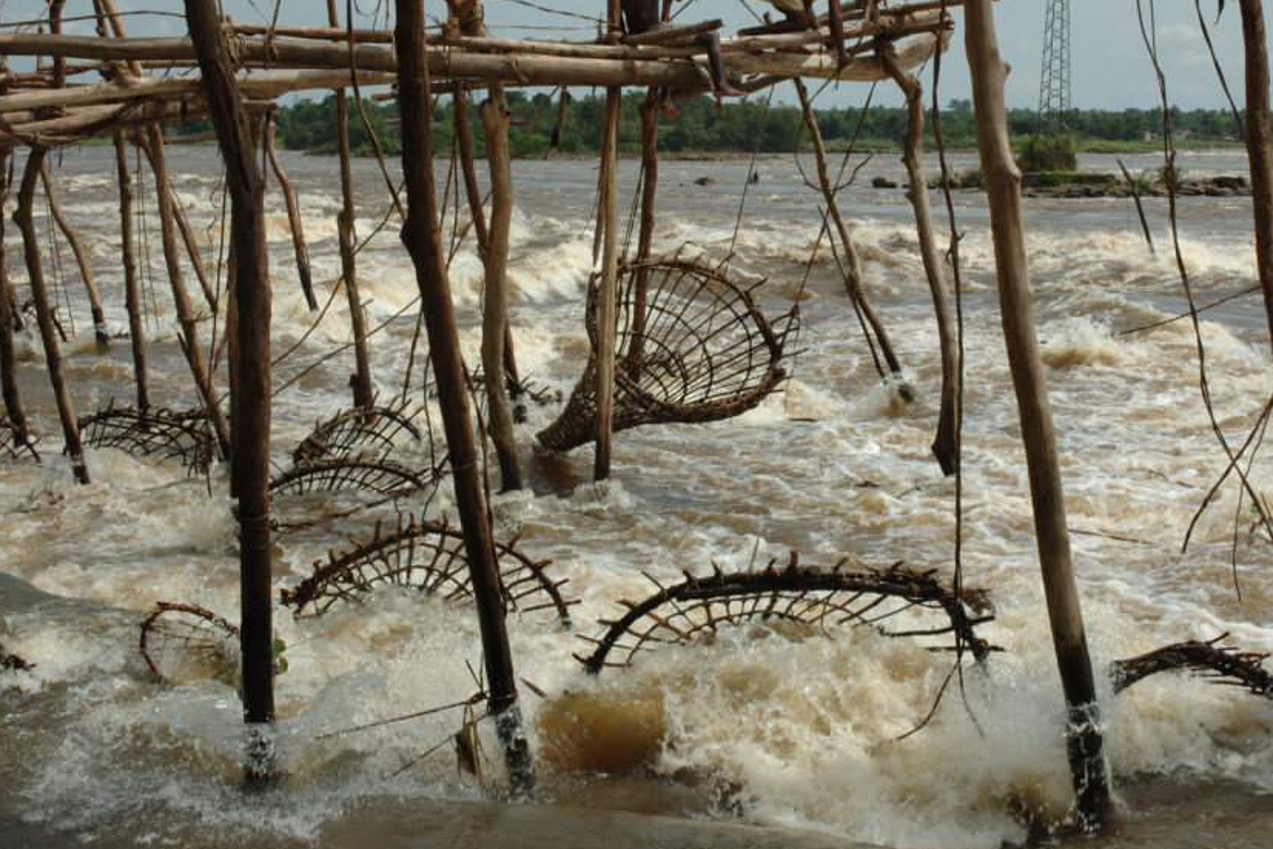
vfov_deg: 23.5
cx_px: 707
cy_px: 349
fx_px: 2038
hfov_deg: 34.7
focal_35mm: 58
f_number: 18
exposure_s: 1/160
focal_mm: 31
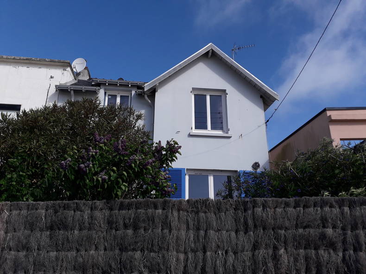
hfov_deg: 65.3
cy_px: 137
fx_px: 285
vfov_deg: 51.3
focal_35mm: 27
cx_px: 183
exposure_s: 1/2571
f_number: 1.9
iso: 40
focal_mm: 3.6
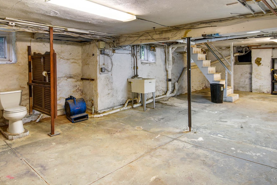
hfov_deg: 75.8
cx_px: 124
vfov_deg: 54.5
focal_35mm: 23
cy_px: 69
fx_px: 177
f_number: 4.5
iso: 100
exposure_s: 1/20
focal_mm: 10
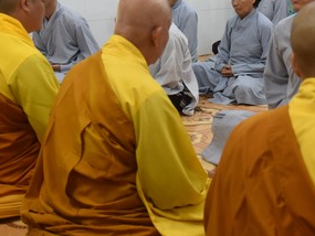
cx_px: 230
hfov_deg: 28.2
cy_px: 65
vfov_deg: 21.5
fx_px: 619
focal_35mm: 68
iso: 1250
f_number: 4
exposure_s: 1/125
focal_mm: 31
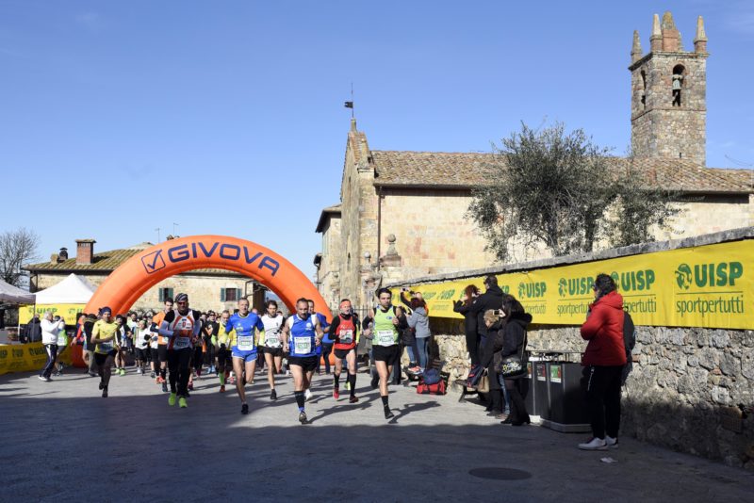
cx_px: 377
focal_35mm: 32
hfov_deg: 58.7
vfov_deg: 41.1
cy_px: 252
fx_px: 670
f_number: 8
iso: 400
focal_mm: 32
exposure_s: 1/1250
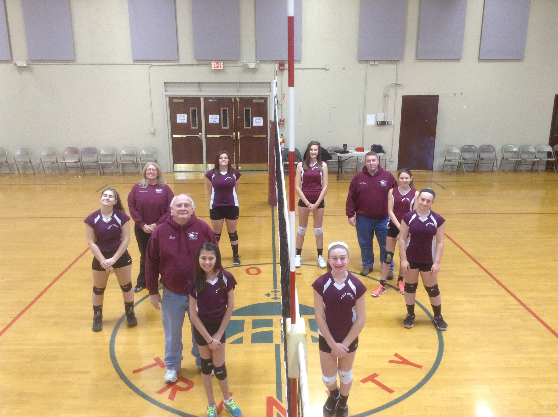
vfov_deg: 42.8
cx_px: 279
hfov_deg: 55.4
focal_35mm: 33
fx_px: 531
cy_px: 208
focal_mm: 3.3
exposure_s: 1/25
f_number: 2.4
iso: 80
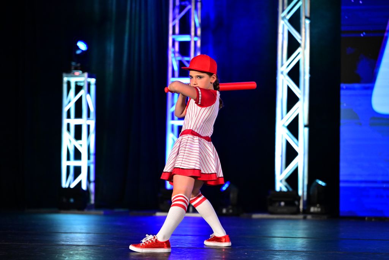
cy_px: 130
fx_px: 1405
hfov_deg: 15.8
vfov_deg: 10.6
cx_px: 194
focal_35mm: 130
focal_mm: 130
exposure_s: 1/751
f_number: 3.2
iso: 4000
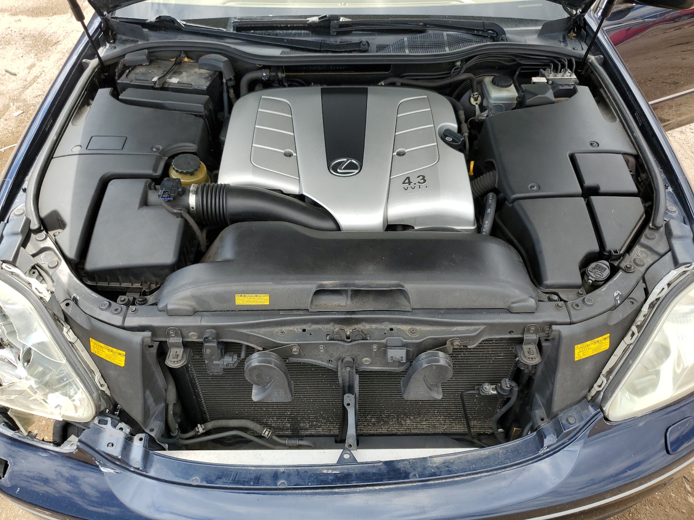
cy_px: 260
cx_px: 347
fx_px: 521
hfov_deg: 67.3
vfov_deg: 53.1
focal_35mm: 26
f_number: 1.5
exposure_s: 1/909
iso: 50
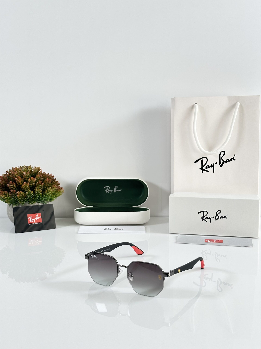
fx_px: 483
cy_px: 174
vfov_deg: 39.7
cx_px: 130
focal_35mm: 48
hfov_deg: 30.3
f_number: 1.78
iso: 64
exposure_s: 1/100
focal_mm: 6.86
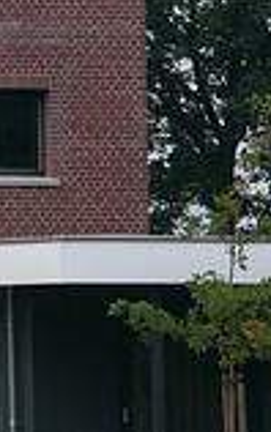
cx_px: -380
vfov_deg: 2.4
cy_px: -118
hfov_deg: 1.5
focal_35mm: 859
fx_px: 10132
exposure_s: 1/200
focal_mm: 100
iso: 100
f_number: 4
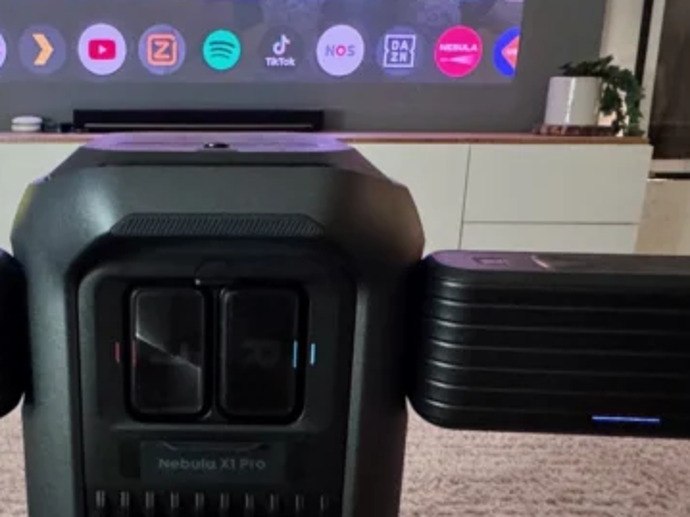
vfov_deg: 36.6
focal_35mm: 39
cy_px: 327
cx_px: 186
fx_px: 777
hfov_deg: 46.4
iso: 1000
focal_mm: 2.22
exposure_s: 1/60
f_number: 2.2
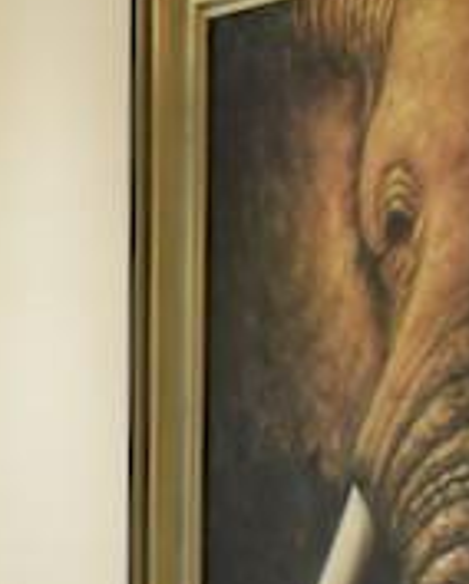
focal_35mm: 210
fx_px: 3637
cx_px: -1242
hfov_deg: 6.3
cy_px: 671
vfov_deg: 9.1
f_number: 4.5
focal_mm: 31
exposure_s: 1/30
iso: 1000
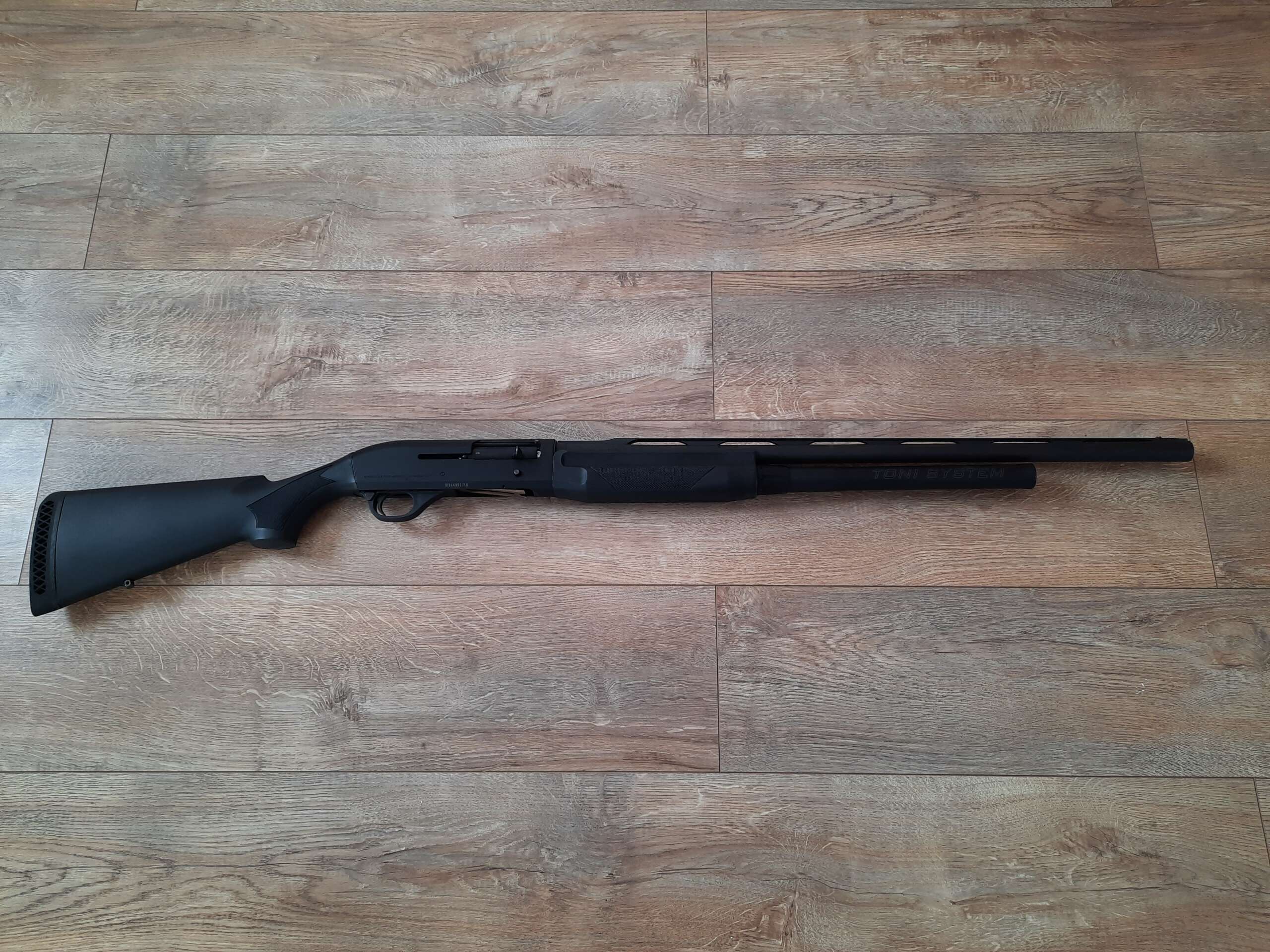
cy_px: 476
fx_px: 917
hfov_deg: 69.4
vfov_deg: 54.9
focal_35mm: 25
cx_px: 635
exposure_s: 1/50
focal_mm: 4.6
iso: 64
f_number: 2
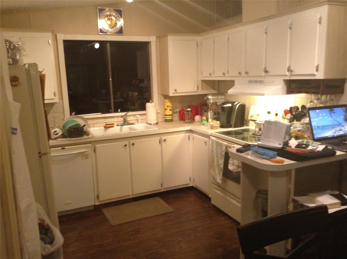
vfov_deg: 42.8
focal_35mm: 33
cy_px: 130
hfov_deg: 55.4
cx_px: 174
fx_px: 330
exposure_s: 1/24
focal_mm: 3.3
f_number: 2.4
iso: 200
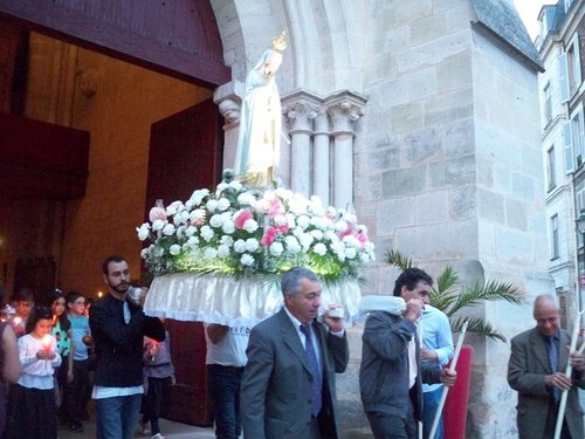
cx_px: 292
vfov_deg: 40.7
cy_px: 220
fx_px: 591
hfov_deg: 52.6
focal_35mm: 35
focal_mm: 6.3
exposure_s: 1/30
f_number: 3.1
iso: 1250
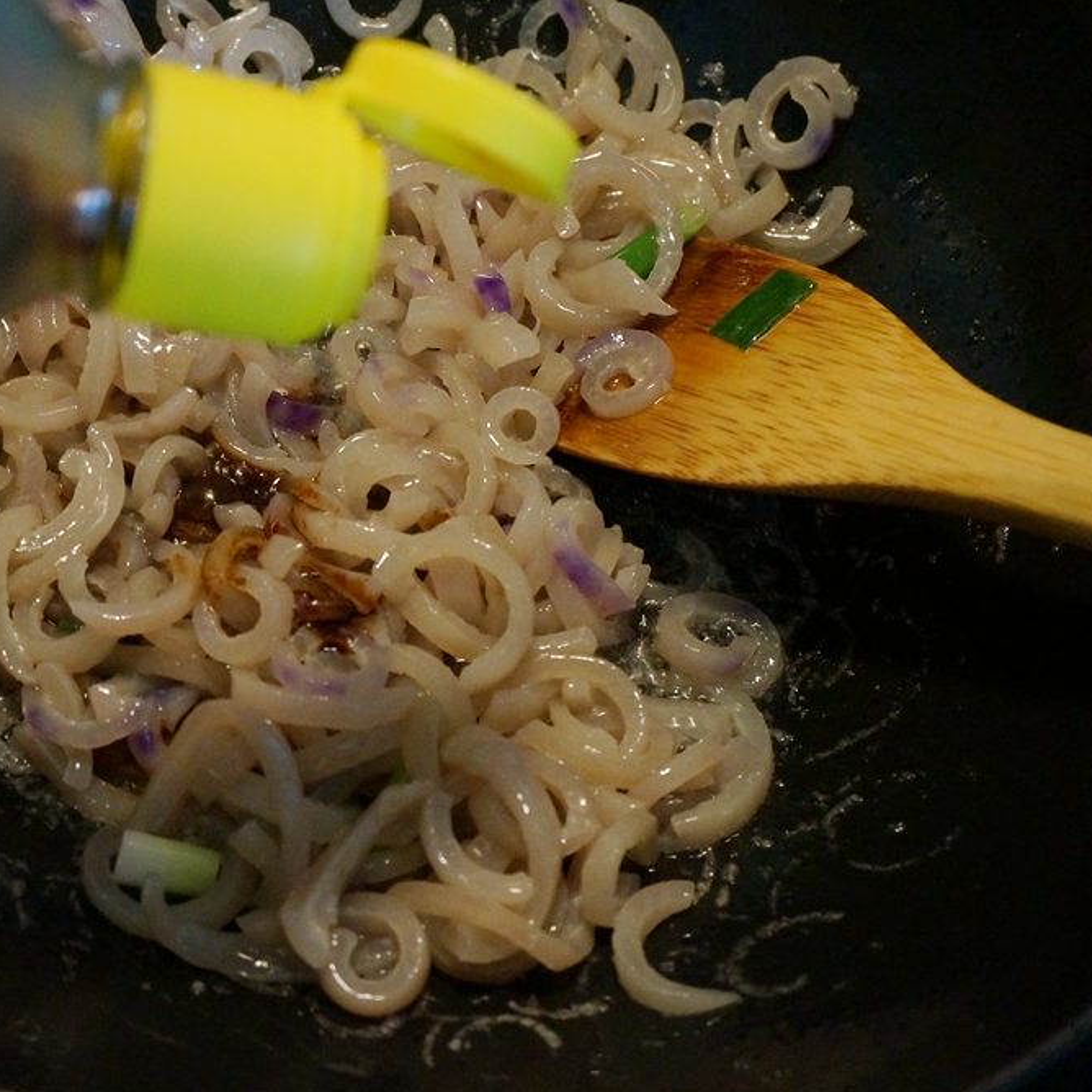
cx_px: 381
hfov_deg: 34.6
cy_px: 553
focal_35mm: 49
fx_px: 1736
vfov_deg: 34.9
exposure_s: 1/50
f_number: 4.5
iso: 3200
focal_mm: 25
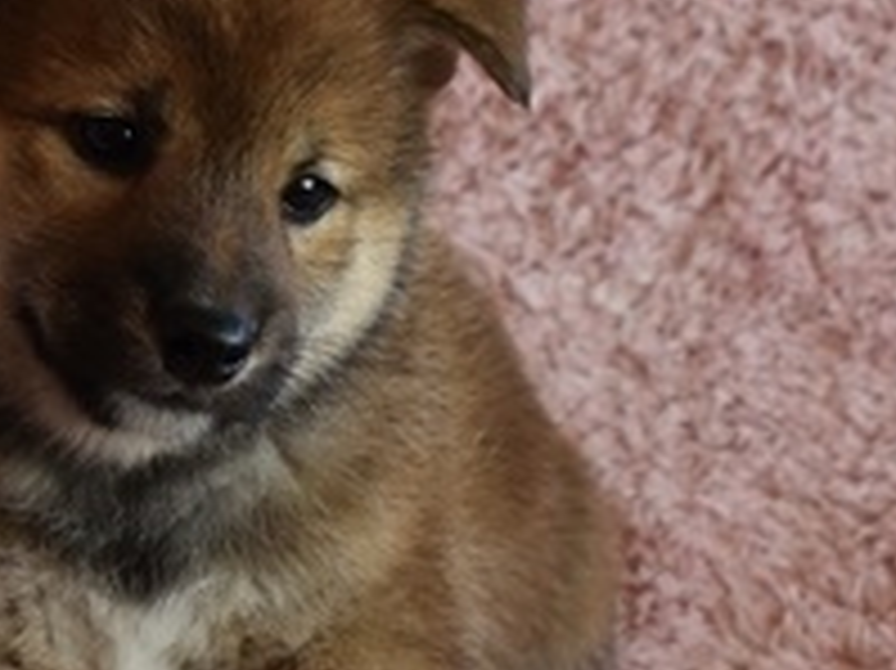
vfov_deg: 7.3
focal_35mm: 204
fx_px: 5277
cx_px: 252
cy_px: 373
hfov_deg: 9.7
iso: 640
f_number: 5.6
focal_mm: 52
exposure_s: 1/60
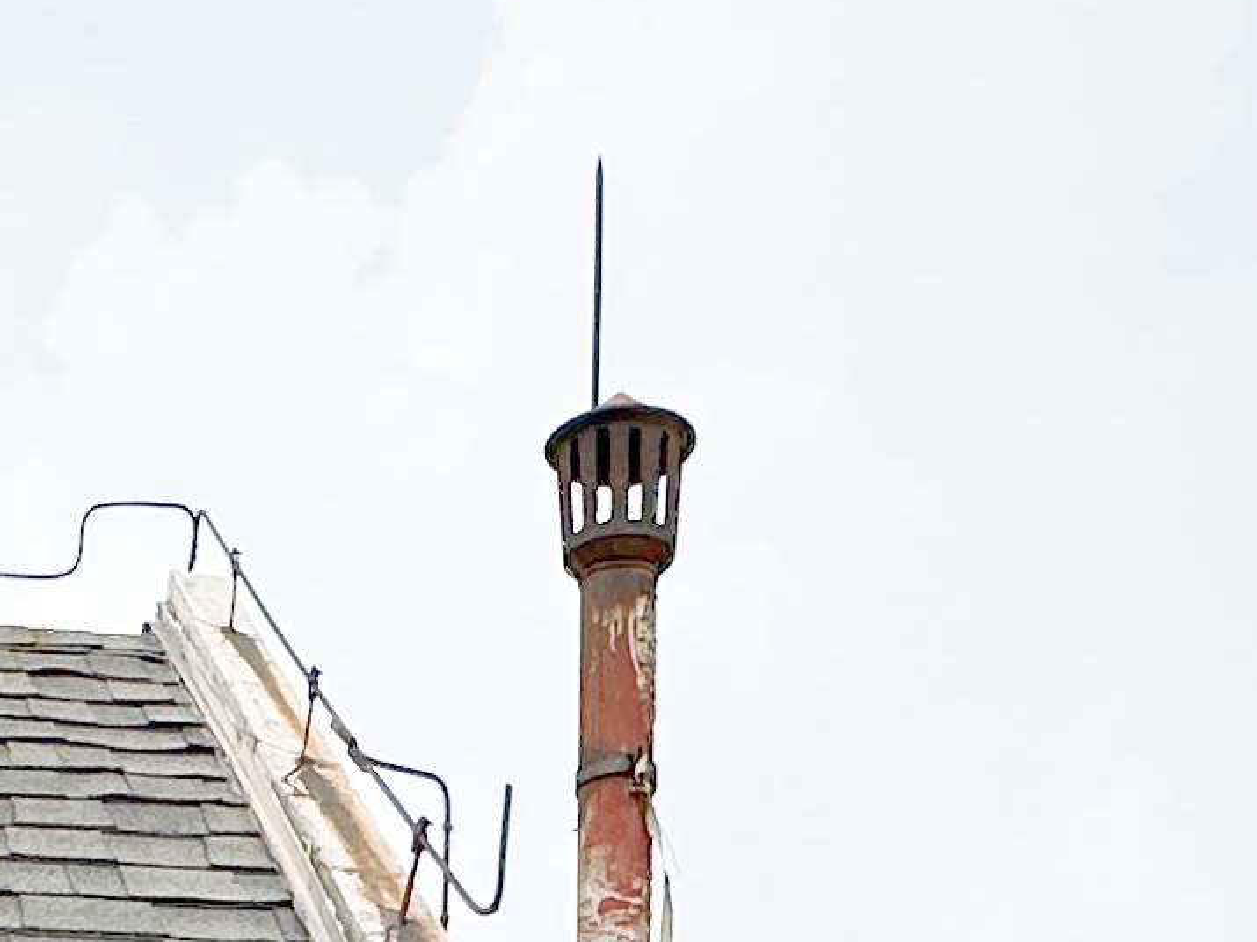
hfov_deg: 24.0
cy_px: 1984
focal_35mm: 79
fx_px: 2868
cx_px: 127
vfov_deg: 14.7
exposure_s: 1/963
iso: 40
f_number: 2.2
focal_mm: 2.22
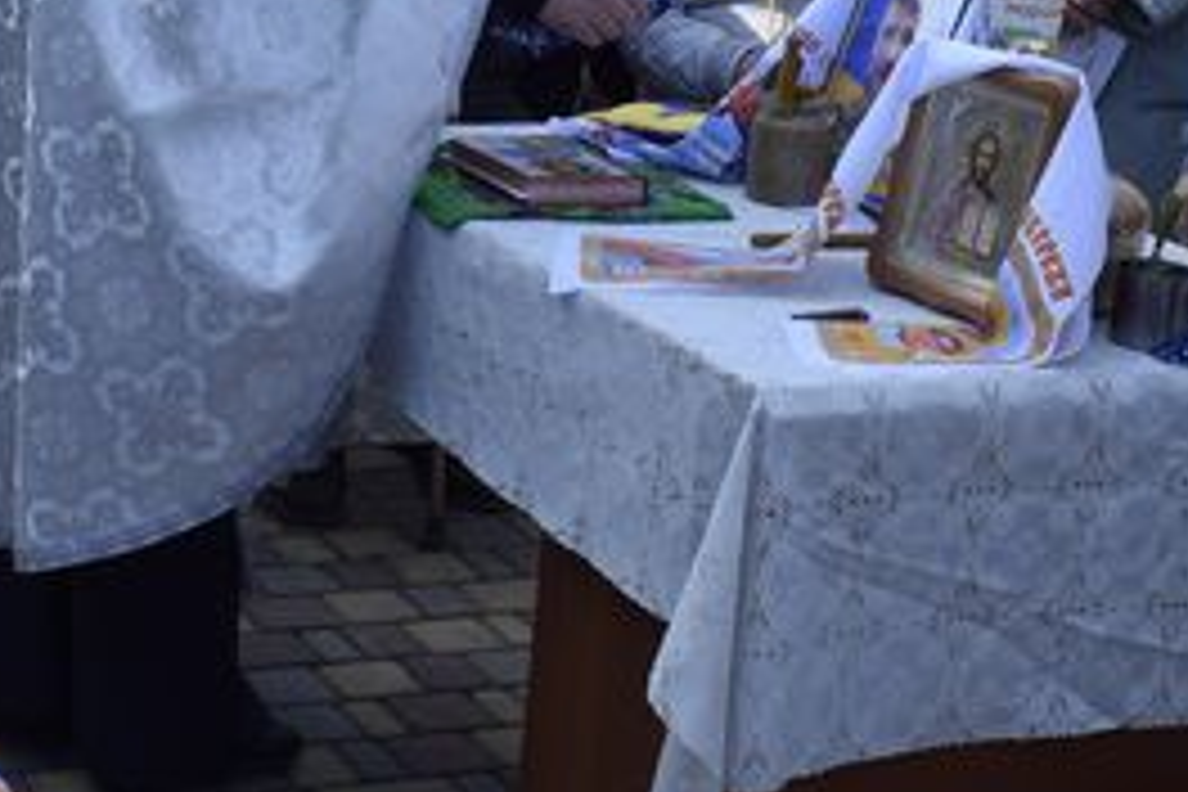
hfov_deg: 22.8
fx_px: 2951
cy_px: 61
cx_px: 536
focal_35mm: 89
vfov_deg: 15.1
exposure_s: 1/250
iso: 200
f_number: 8
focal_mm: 21
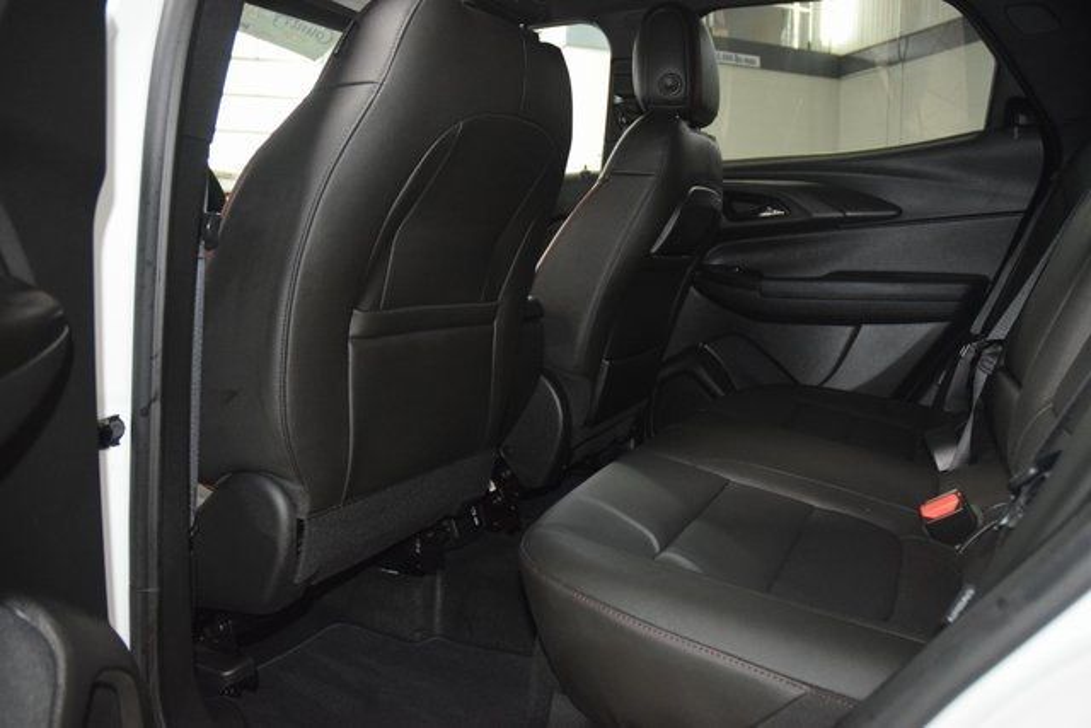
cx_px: 546
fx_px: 818
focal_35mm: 27
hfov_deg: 67.4
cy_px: 364
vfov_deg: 48.0
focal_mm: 18
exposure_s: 1/50
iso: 2800
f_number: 3.5
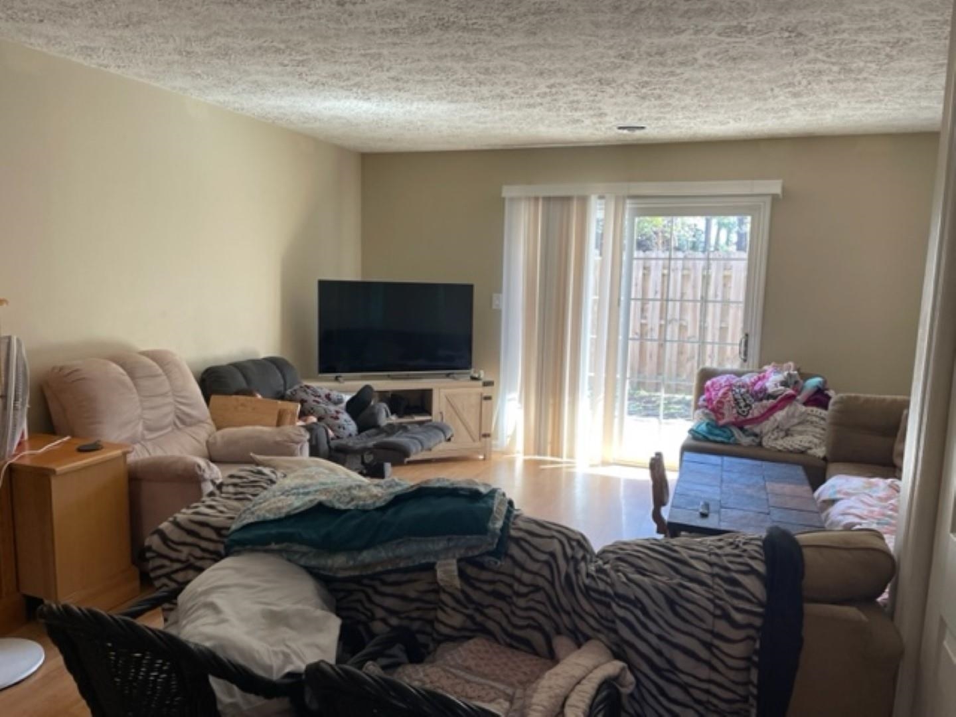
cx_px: 478
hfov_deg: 67.3
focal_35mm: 26
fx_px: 718
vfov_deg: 53.1
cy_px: 358
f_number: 1.6
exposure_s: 1/120
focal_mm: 4.2
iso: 80
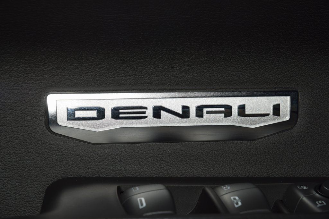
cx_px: 164
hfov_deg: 19.5
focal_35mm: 105
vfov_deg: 13.0
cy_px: 110
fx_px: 960
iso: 100
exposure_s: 1/125
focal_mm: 70
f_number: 8
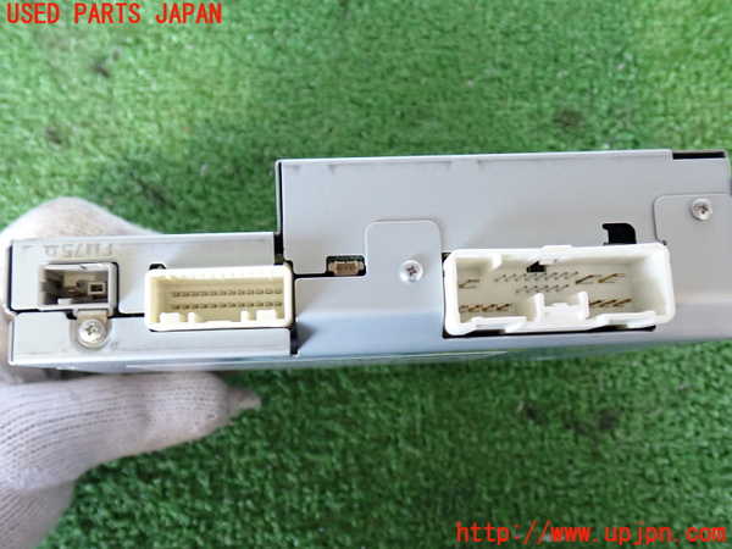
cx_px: 366
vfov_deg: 39.7
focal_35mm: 36
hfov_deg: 51.4
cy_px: 274
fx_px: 761
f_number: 2.5
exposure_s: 1/40
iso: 400
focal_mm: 6.37
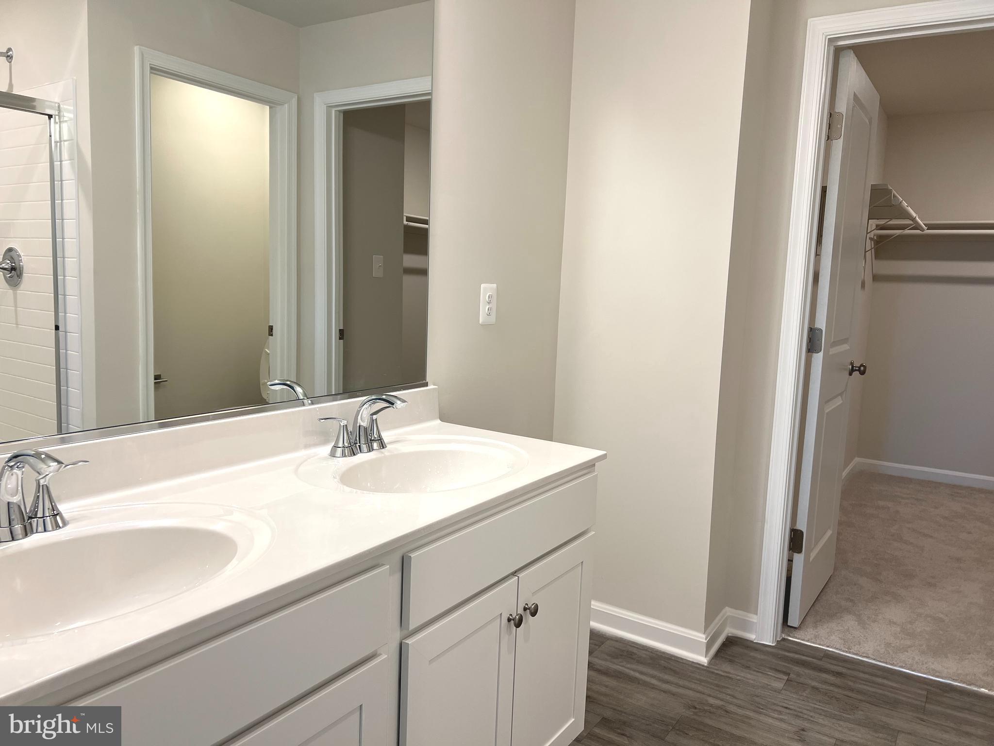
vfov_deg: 53.1
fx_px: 747
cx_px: 497
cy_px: 373
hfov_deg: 67.3
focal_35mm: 26
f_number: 1.5
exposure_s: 1/120
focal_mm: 5.7
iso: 80
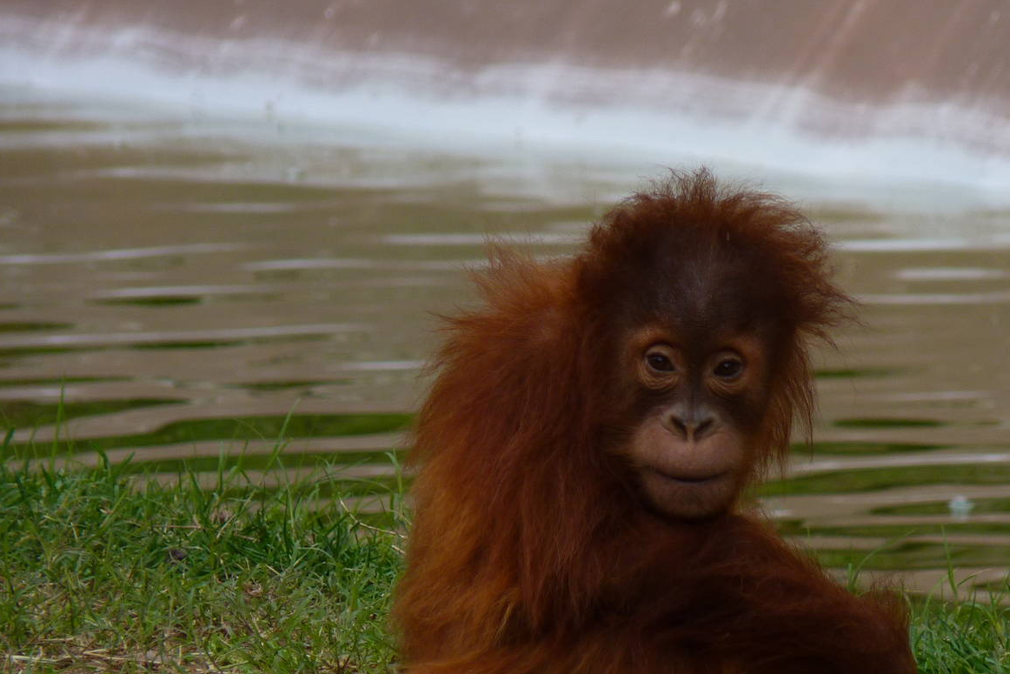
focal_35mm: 696
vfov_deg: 2.0
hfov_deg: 3.0
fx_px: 19528
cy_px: 404
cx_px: 669
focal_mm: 86.4
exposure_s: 1/125
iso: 100
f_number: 4.4
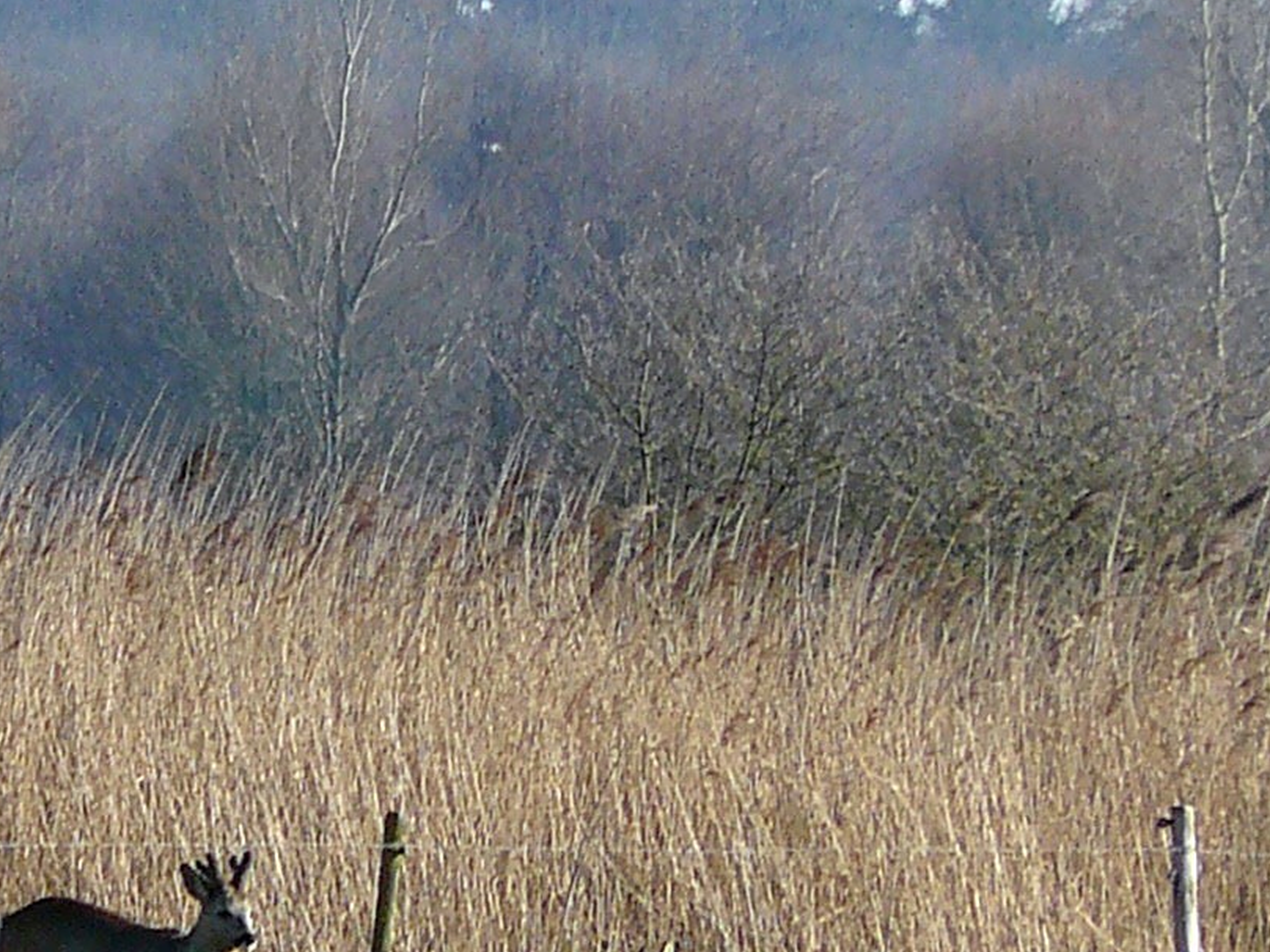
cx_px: 121
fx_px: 52978
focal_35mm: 1444
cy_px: 526
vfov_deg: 1.0
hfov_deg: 1.4
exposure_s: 1/250
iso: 100
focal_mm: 63.3
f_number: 5.6
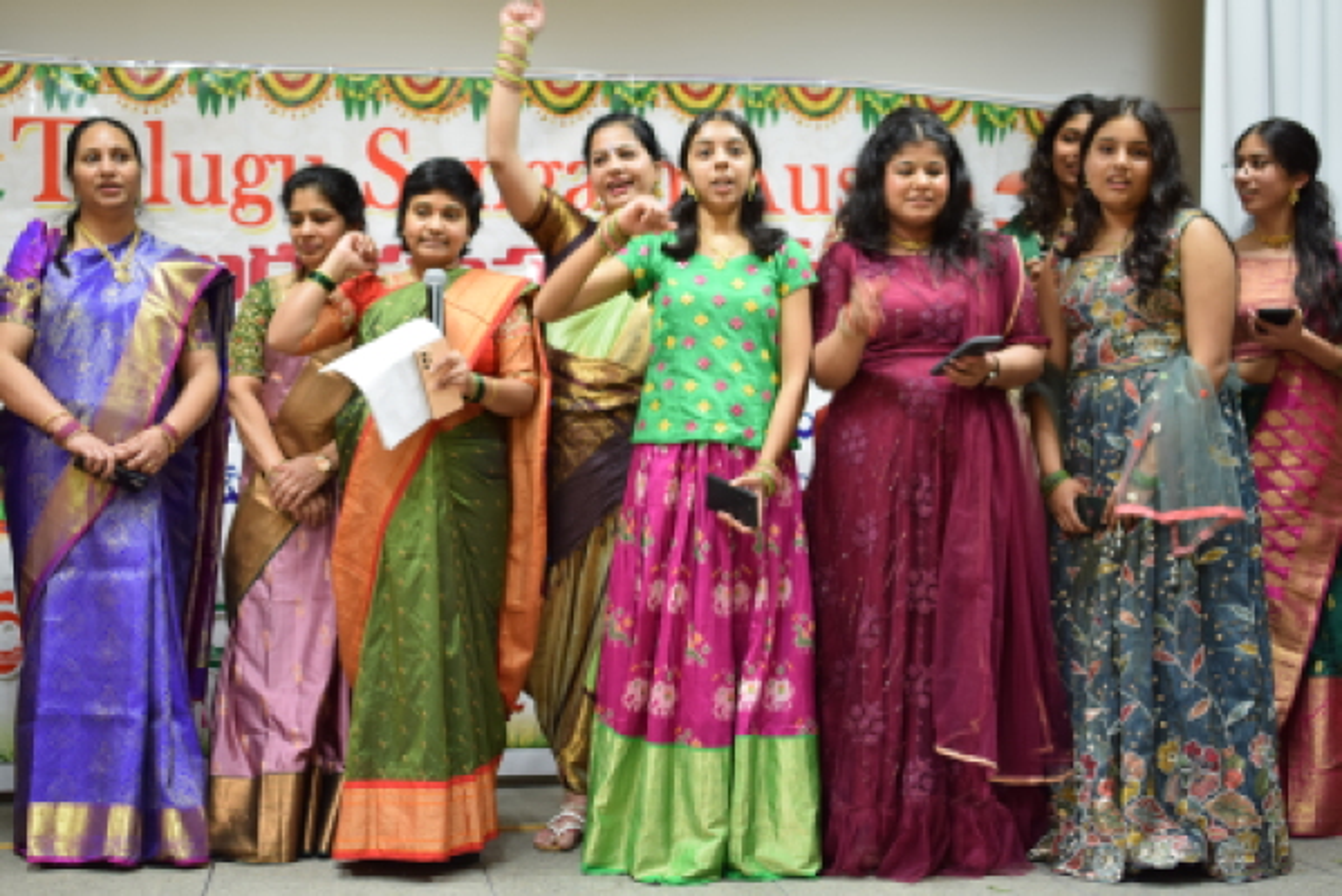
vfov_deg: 25.8
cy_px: 448
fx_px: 1958
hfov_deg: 37.8
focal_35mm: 52
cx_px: 671
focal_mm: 35
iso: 800
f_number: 2
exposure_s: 1/60
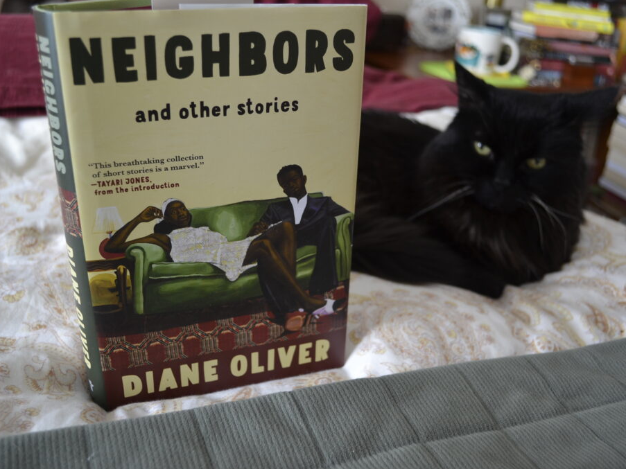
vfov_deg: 39.6
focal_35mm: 36
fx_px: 651
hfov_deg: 51.4
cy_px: 234
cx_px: 315
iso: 400
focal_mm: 22
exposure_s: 1/25
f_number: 3.8
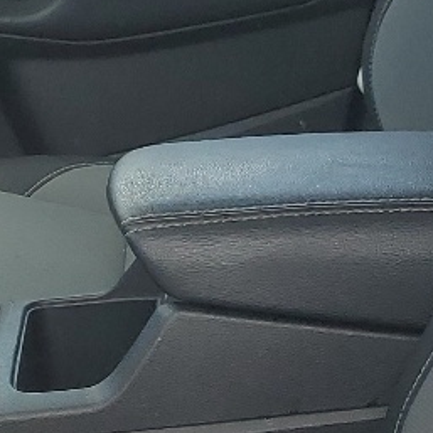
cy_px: 450
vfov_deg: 12.1
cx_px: -222
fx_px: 2024
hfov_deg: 11.7
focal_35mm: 143
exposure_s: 1/400
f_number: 1.5
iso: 50
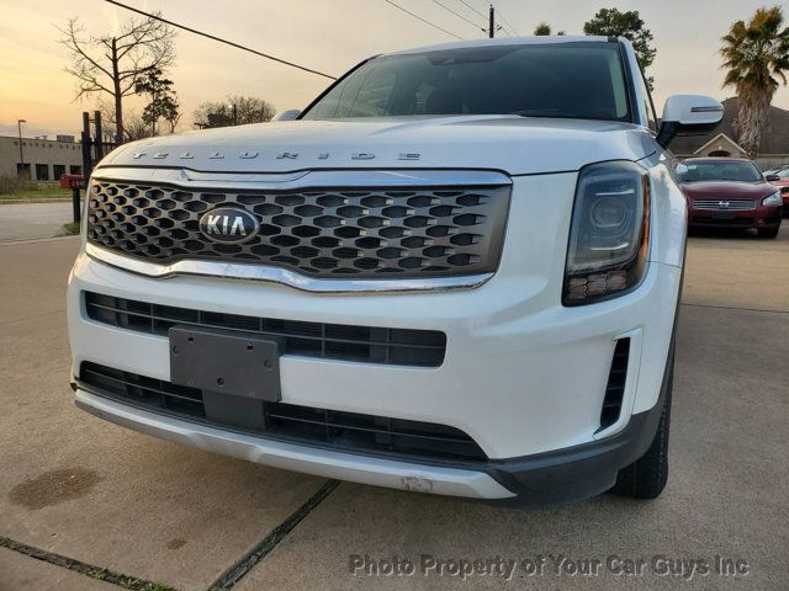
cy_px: 296
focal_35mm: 26
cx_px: 394
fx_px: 593
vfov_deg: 53.1
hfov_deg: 67.3
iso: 50
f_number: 2.4
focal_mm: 4.3
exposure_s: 1/252
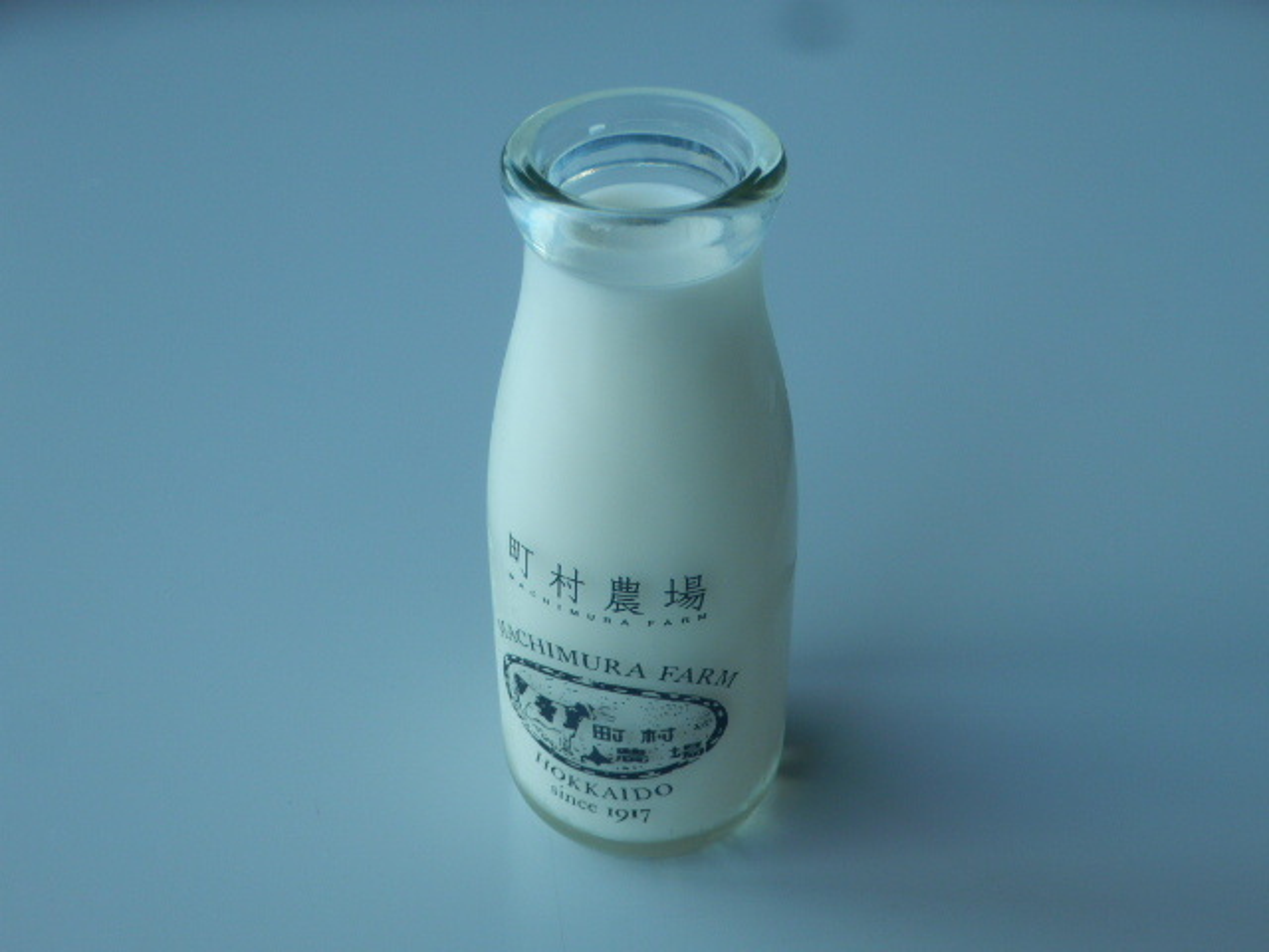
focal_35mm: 63
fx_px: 2310
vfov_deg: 23.3
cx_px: 634
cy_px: 476
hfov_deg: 30.7
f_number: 4.6
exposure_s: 1/60
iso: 125
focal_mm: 11.1
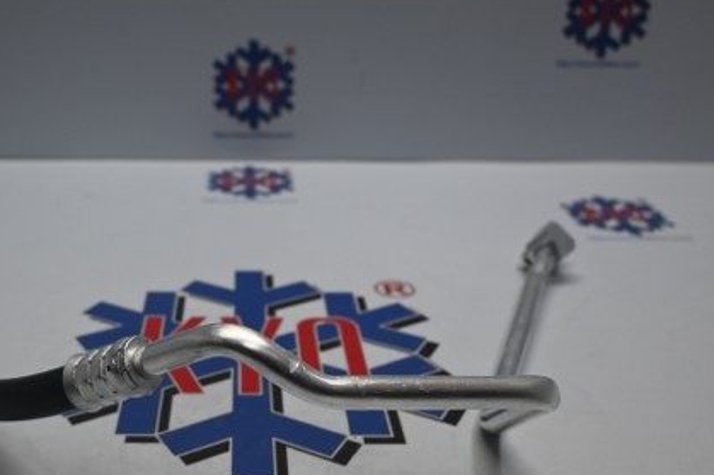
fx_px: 874
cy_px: 264
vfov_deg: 30.4
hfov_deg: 43.8
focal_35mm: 44
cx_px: 233
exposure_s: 1/160
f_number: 3.8
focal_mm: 20.5
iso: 400
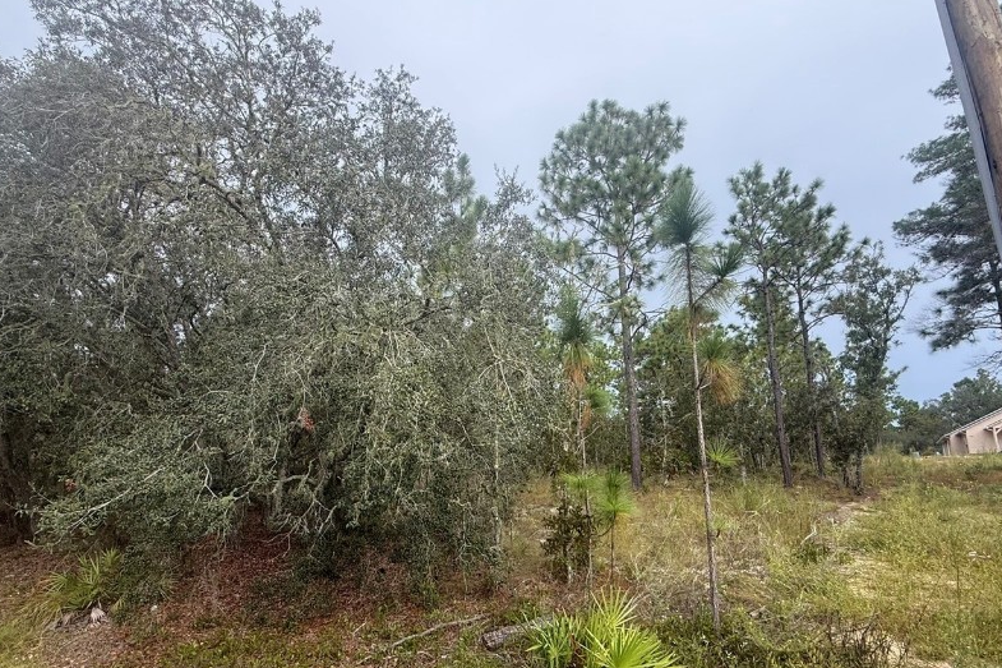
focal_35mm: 19
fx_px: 529
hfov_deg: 86.9
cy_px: 414
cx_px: 493
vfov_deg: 63.7
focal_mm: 2.22
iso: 50
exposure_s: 1/136
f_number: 2.2
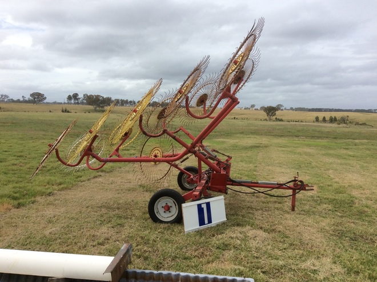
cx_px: 188
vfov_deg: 44.1
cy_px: 141
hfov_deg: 56.9
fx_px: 348
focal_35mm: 32
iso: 32
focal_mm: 3.3
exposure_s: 1/1789
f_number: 2.4
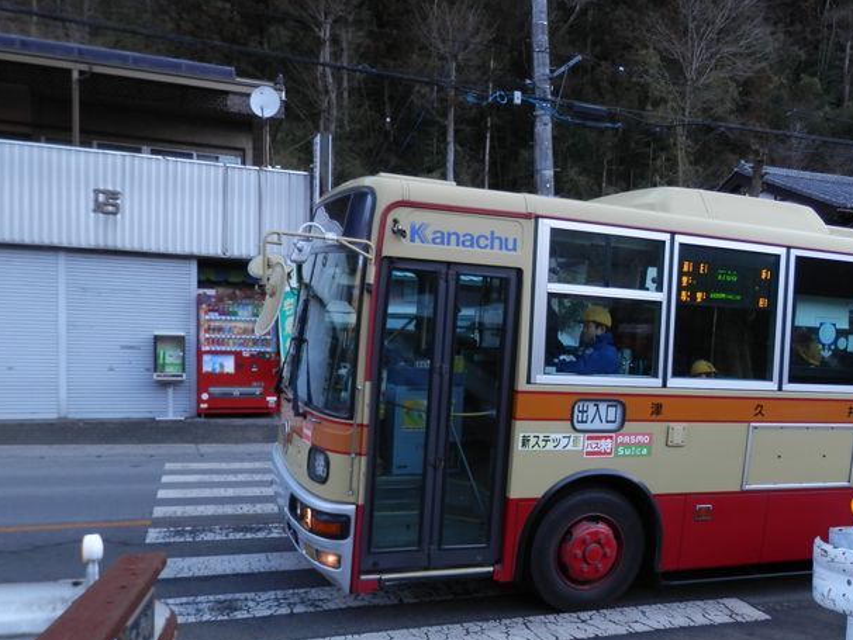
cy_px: 395
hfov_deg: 54.4
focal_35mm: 33
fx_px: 814
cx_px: 557
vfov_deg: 42.7
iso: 80
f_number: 3
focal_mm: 4.5
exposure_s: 1/100
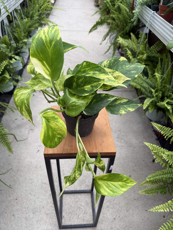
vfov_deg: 69.4
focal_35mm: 25
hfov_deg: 54.9
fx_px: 167
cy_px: 112
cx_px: 84
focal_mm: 6.76
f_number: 1.78
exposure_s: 1/305
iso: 80
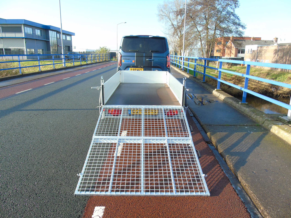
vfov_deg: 54.9
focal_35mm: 25
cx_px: 146
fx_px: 210
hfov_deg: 69.4
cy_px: 109
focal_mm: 4.4
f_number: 3.4
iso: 80
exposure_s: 1/200
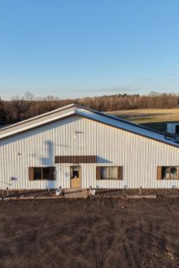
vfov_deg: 55.8
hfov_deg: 38.8
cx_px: 74
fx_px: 254
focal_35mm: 34
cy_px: 135
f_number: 1.8
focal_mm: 8.67
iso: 100
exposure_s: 1/800
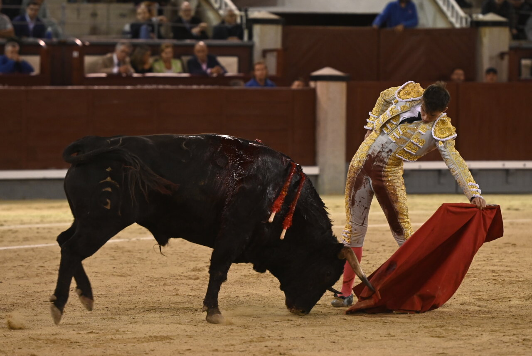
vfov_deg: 5.3
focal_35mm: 262
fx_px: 3875
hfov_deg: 7.9
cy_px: 178
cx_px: 266
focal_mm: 175
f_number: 3.5
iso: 3200
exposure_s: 1/640
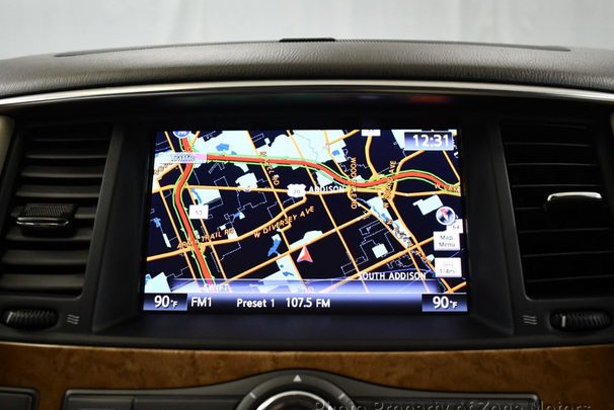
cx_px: 300
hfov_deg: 50.7
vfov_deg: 35.1
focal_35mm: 38
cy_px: 211
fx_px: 649
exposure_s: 1/125
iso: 1100
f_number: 3.5
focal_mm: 18
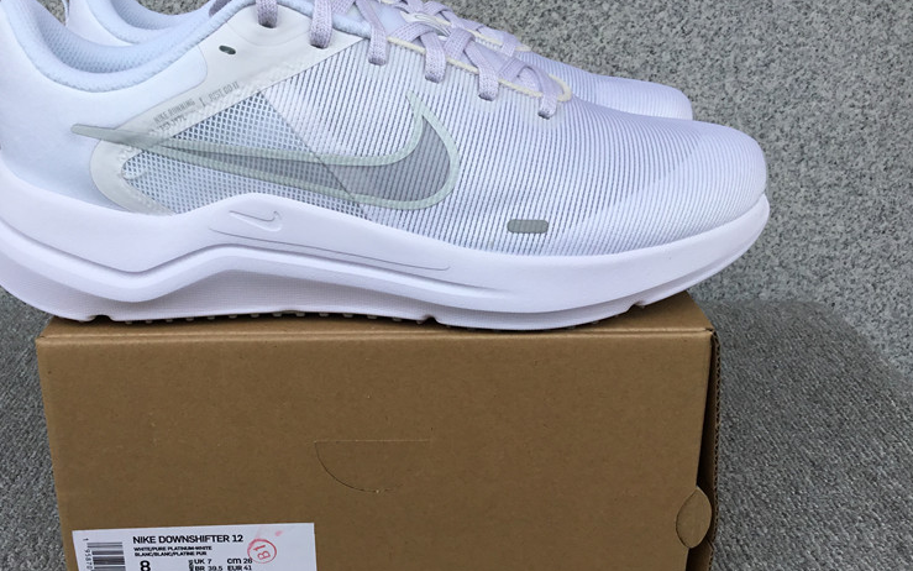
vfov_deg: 32.0
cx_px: 368
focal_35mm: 40
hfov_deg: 49.0
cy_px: 281
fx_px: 995
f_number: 2.4
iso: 25
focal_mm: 3.3
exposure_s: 1/519
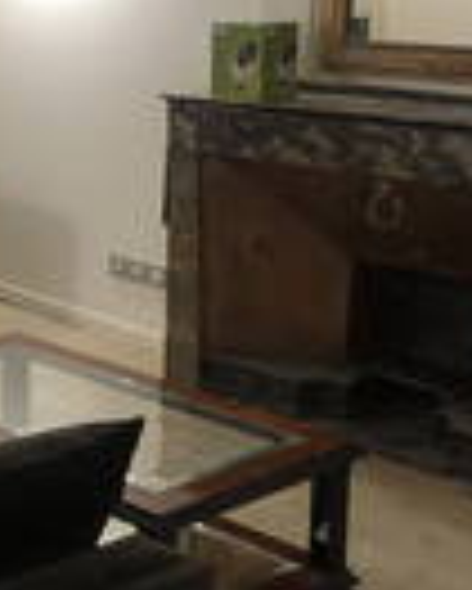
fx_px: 1308
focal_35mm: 75
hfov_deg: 19.2
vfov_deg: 25.2
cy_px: 194
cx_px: -103
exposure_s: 1/17
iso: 80
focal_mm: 4
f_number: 1.8
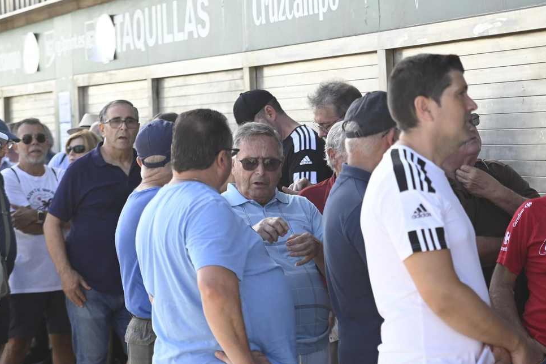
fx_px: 1758
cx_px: 359
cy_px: 121
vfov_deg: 11.8
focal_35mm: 116
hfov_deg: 17.6
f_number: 2.8
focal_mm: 70
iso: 250
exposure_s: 1/1000
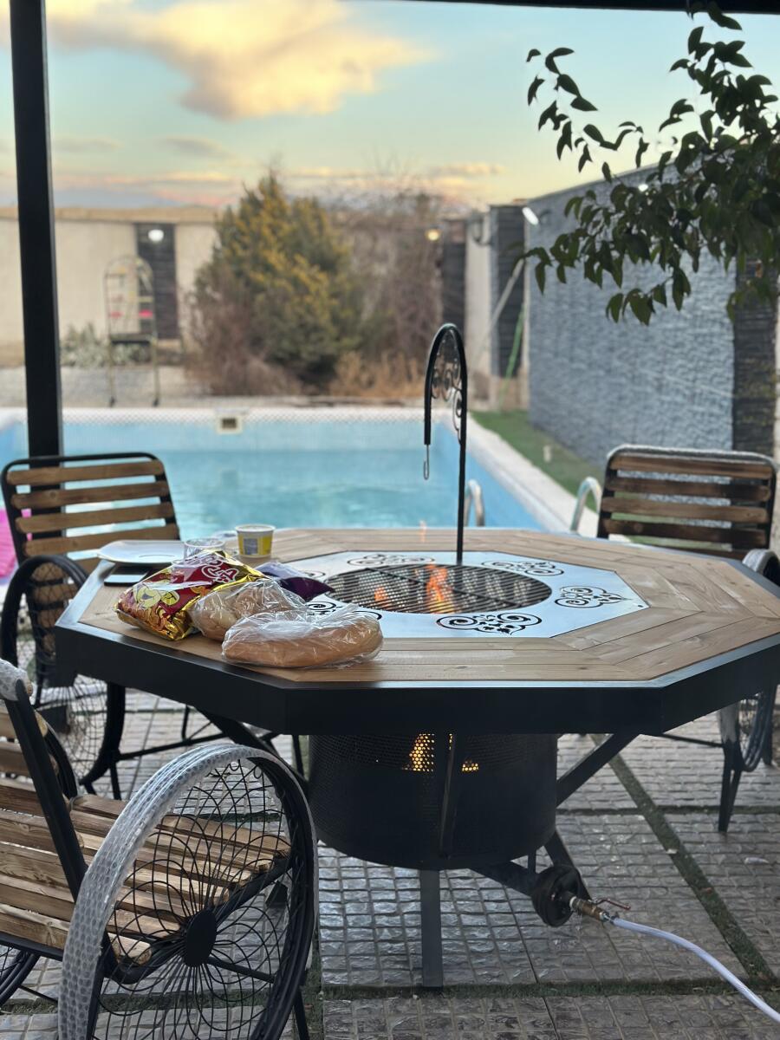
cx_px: 390
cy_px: 520
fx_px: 1442
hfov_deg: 30.3
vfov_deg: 39.7
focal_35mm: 48
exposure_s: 1/236
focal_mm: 6.86
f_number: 1.78
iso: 80
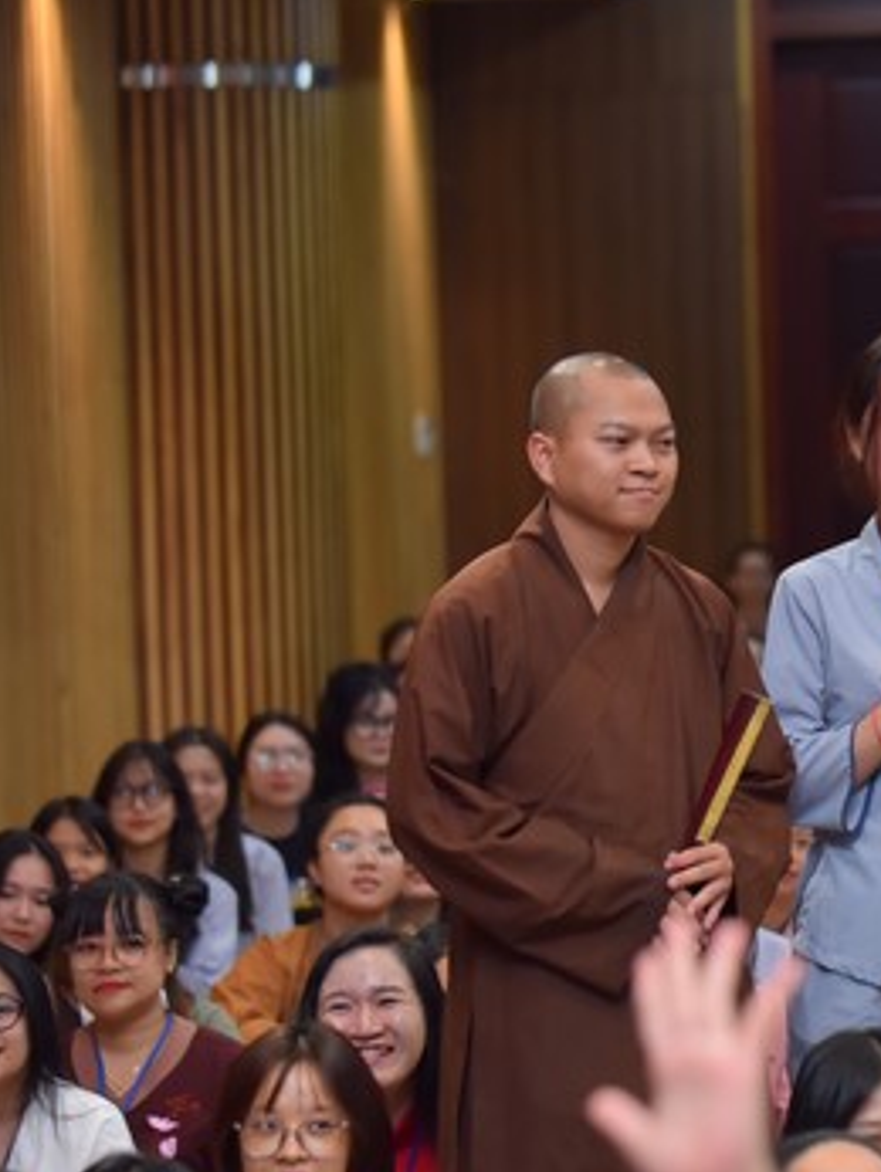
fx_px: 6236
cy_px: 662
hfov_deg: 8.0
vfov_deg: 10.7
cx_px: 935
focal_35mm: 184
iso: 800
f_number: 3.2
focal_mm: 102
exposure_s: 1/160
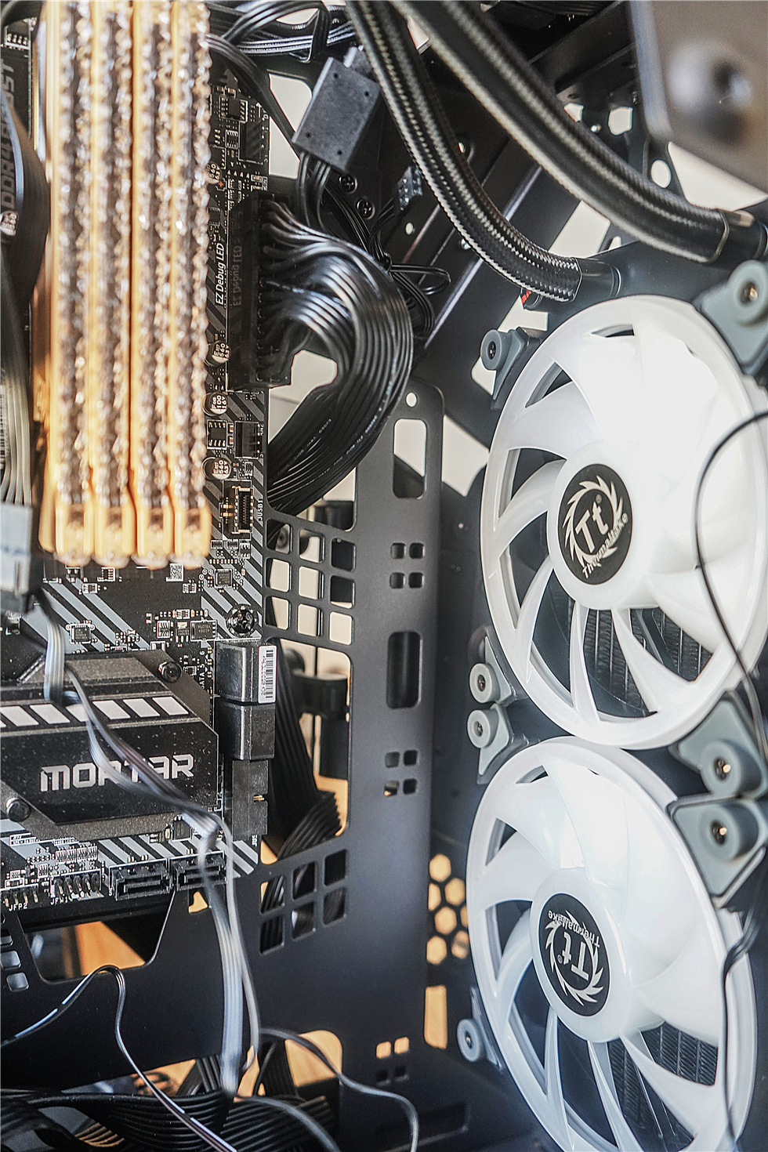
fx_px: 928
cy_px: 576
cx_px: 384
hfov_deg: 45.0
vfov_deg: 63.7
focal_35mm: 29
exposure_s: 1/13
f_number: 4
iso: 500
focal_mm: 29
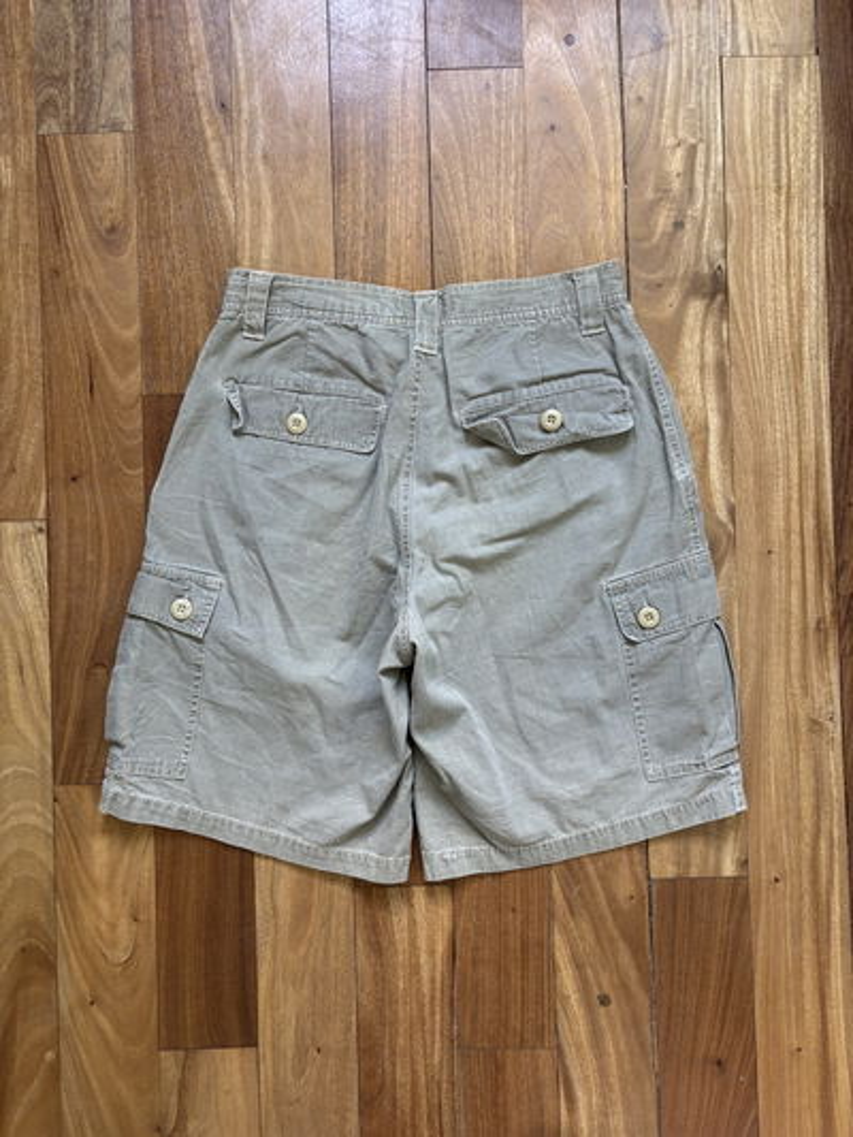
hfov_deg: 53.1
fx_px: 854
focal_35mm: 26
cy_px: 568
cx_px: 426
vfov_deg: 67.3
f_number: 1.6
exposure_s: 1/69
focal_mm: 5.96
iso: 125
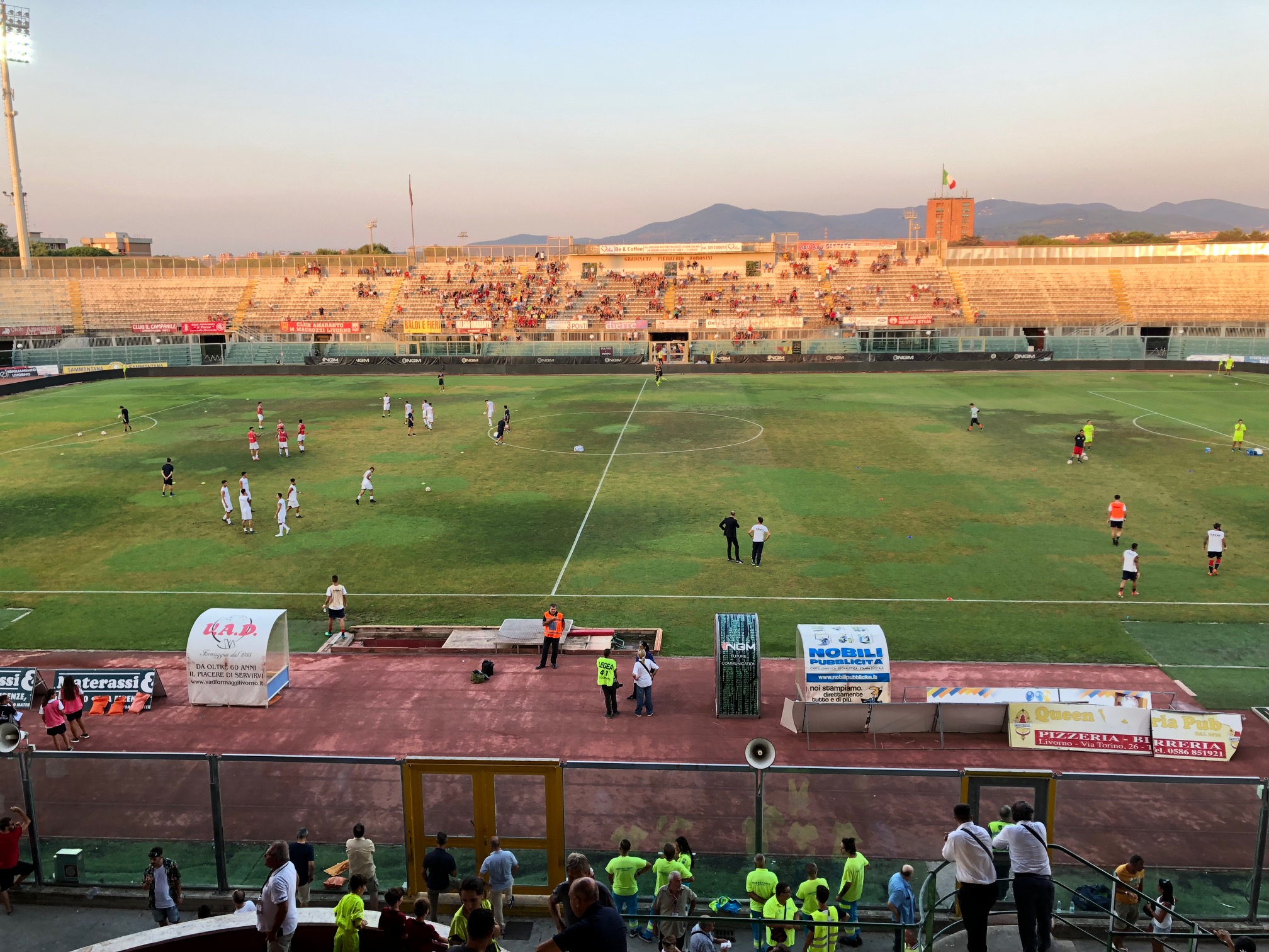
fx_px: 1026
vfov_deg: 49.7
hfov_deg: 63.4
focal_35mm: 28
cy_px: 476
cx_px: 634
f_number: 1.8
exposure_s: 1/100
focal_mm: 3.99
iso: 32
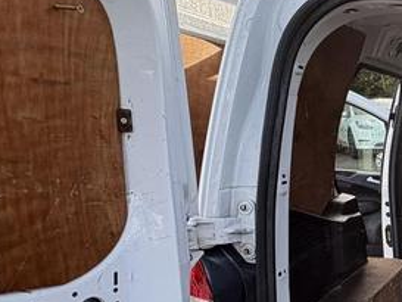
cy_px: 261
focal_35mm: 46
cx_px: 555
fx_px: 534
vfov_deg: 30.4
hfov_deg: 30.1
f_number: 2.2
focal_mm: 2.22
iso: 40
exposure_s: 1/193
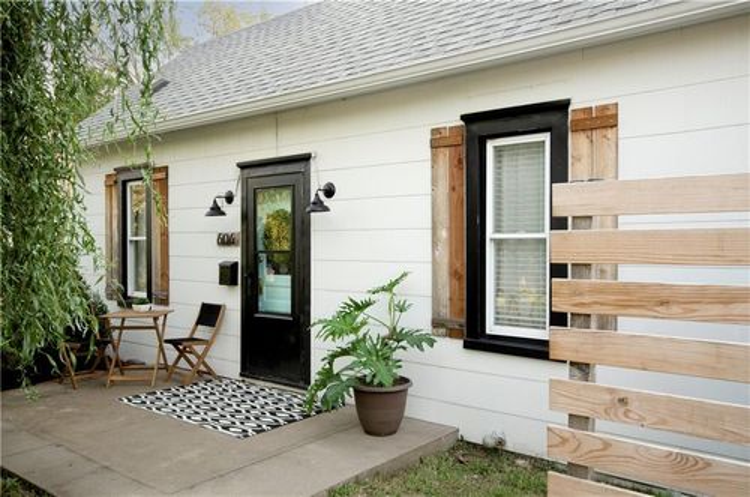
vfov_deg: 43.4
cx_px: 375
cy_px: 248
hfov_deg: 62.0
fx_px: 624
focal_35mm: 30
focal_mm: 20
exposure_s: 1/100
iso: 400
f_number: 5.6
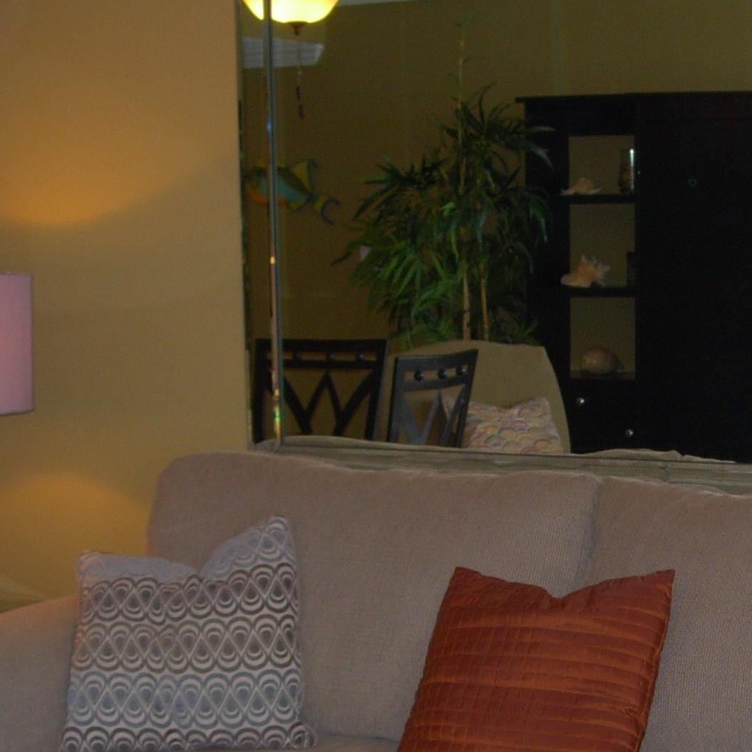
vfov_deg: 20.7
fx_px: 2040
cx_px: 640
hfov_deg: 20.6
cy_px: 592
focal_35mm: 83
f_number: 2.8
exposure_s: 1/64
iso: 79
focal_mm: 7.8
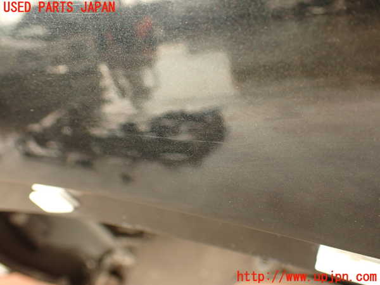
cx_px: 190
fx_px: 395
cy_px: 142
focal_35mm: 36
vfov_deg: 39.7
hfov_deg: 51.4
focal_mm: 6.37
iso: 320
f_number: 2.5
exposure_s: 1/40
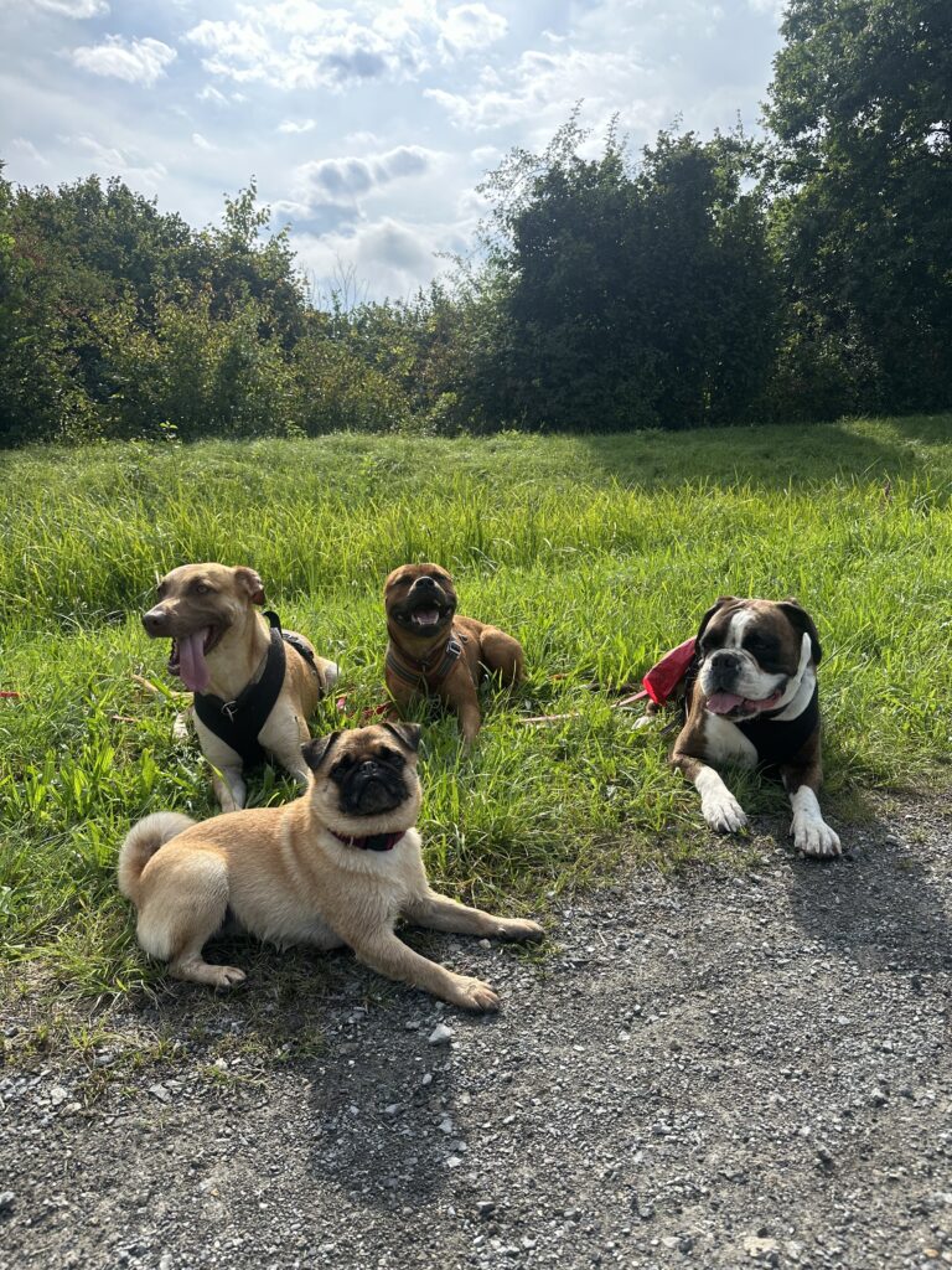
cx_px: 476
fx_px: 880
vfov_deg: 71.6
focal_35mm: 24
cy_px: 635
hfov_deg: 56.8
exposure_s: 1/2660
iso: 80
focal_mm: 6.86
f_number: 1.78
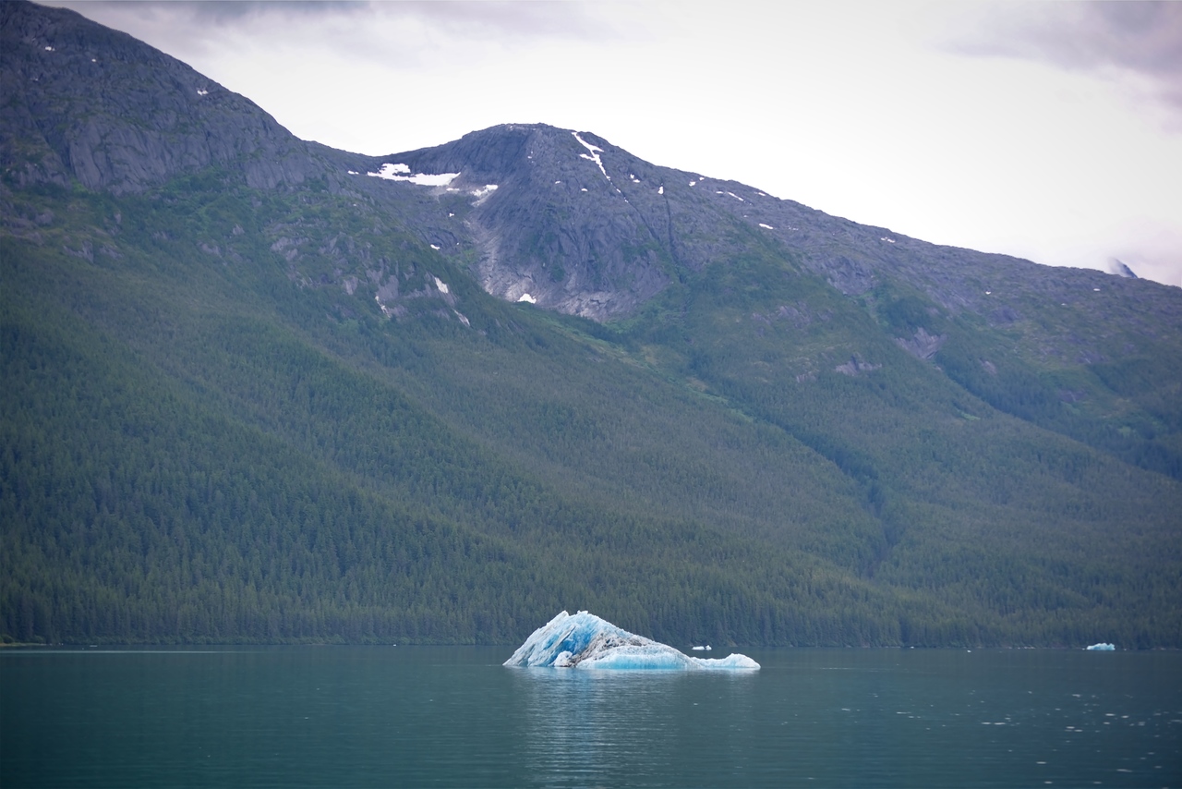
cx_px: 591
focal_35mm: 92
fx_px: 3021
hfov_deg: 22.1
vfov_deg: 14.9
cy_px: 394
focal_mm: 92
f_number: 4.5
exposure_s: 1/200
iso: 100
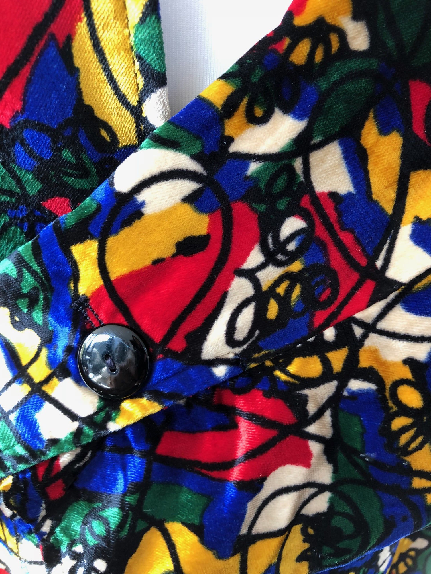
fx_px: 465
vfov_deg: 63.4
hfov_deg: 49.7
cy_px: 287
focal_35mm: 28
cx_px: 216
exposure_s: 1/30
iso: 32
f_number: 1.8
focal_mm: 3.99
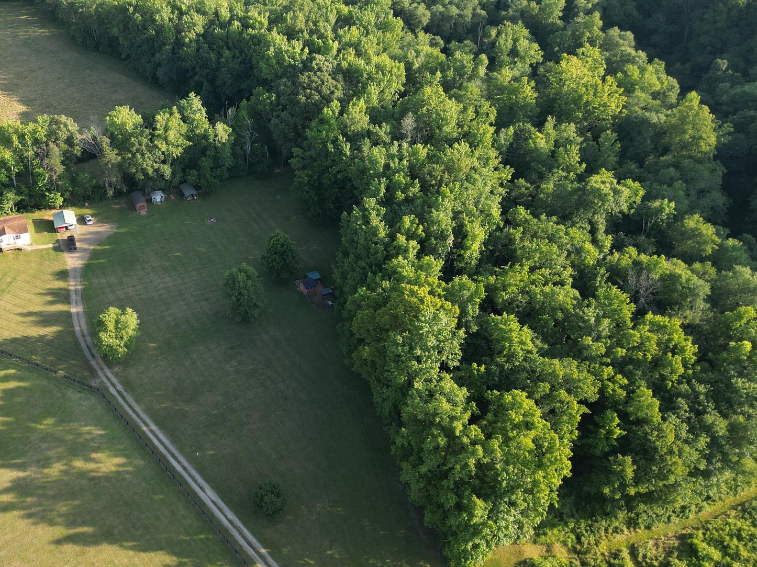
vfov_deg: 41.6
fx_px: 743
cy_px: 224
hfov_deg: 52.5
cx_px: 231
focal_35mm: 34
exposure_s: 1/500
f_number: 1.7
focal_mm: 6.72
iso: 100
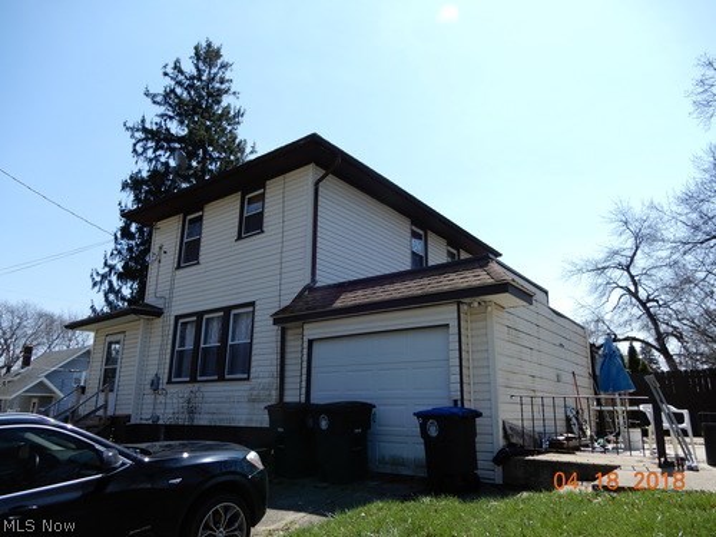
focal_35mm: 24
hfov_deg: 71.6
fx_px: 496
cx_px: 358
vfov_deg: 56.8
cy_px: 268
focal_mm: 4.3
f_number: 3.4
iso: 80
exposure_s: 1/800
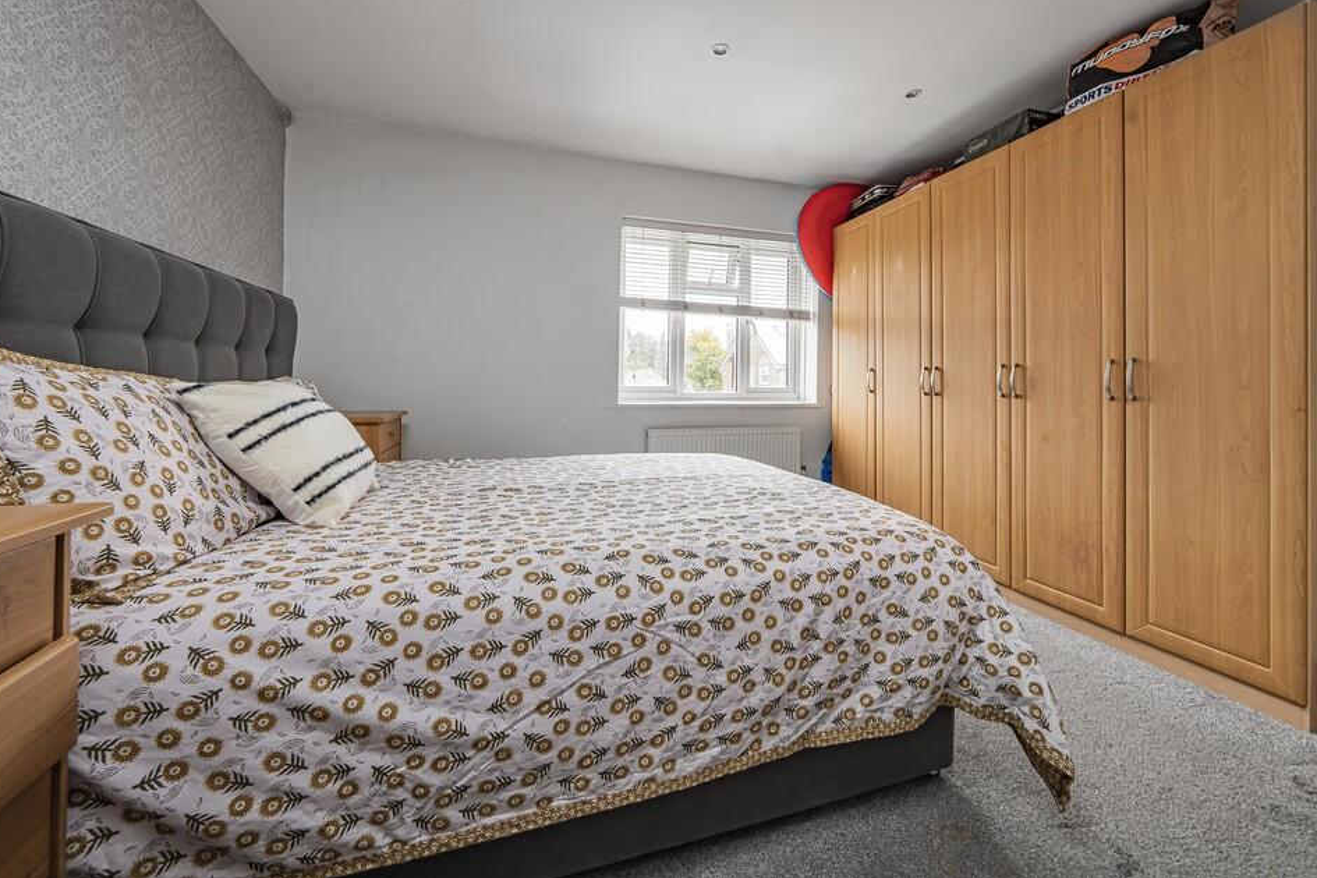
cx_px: 681
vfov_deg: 85.3
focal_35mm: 13
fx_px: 476
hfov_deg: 108.3
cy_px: 403
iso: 320
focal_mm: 12
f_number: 9
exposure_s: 1/10
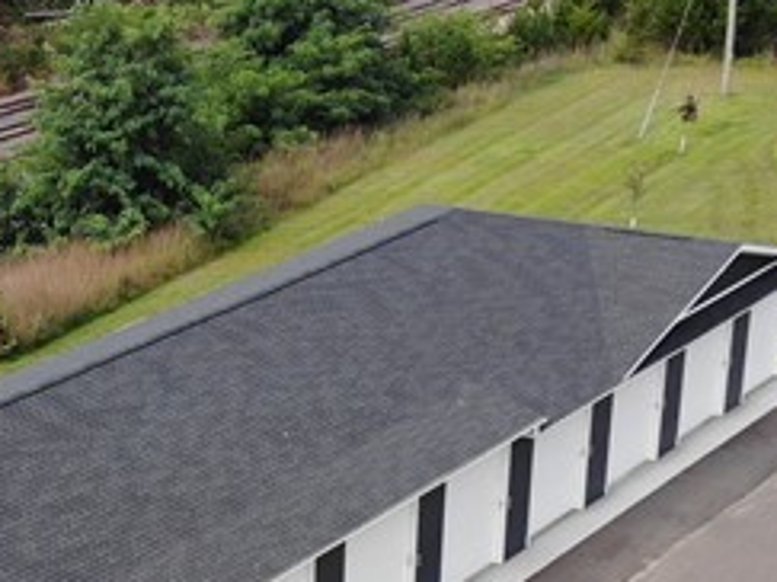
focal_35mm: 101
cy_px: 772
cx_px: 157
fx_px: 2266
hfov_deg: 19.3
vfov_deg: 14.0
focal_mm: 4.5
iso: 113
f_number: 2.8
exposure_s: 1/477
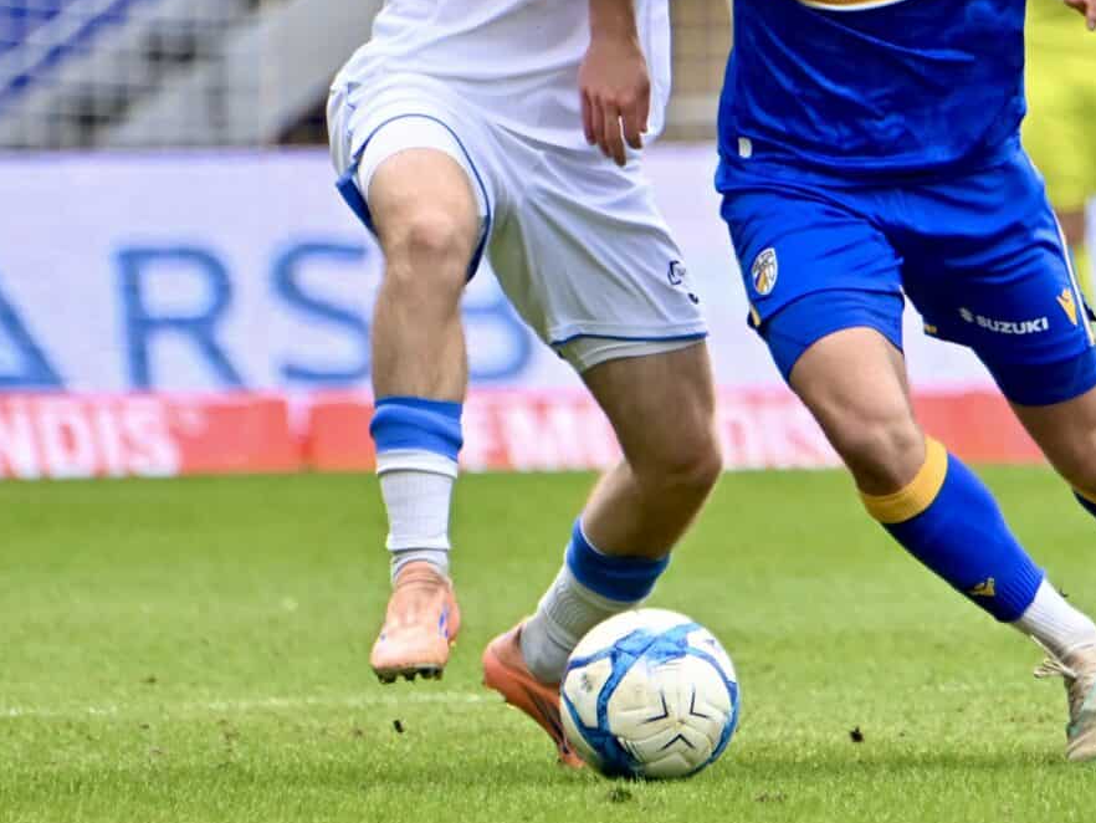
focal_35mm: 848
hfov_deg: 2.3
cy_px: 139
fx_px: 26856
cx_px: 706
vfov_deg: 1.8
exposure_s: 1/1600
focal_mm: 380
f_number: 5.6
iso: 1000
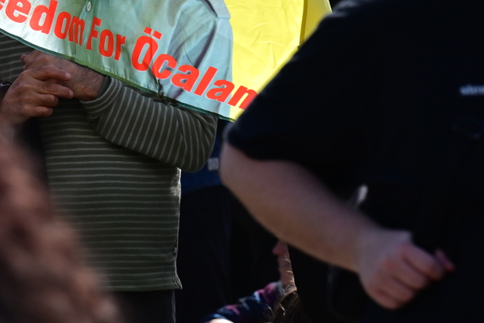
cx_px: 34
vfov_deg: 2.1
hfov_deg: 3.1
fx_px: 8884
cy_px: 35
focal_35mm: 661
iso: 560
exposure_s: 1/1600
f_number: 6.3
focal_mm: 200
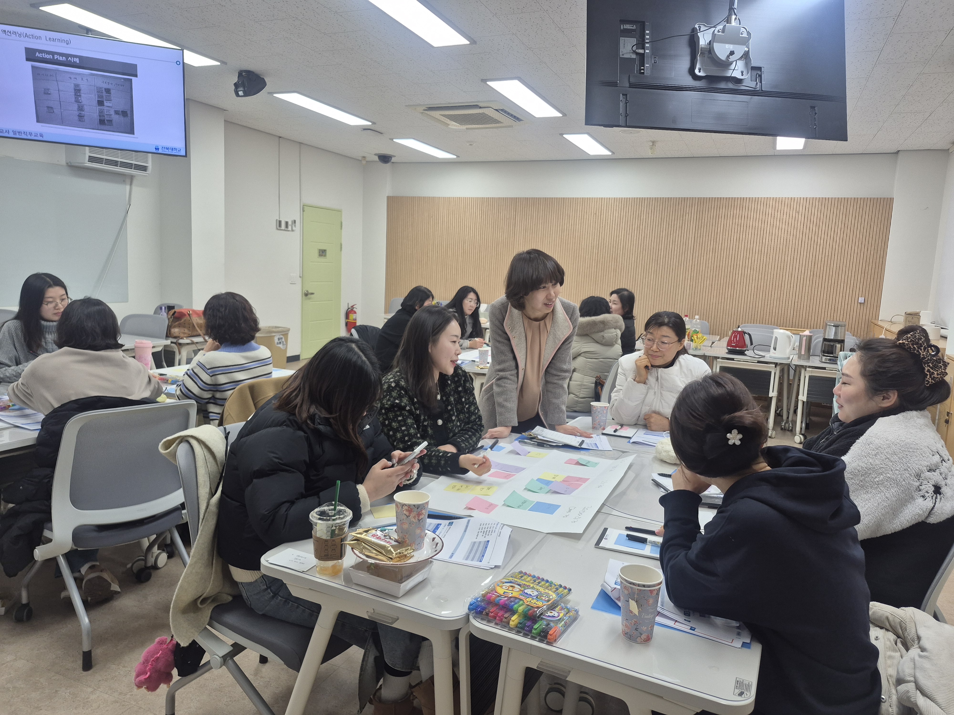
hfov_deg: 73.9
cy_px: 358
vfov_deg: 58.9
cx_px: 477
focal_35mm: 23
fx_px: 634
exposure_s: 1/120
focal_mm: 5.4
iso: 80
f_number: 1.8
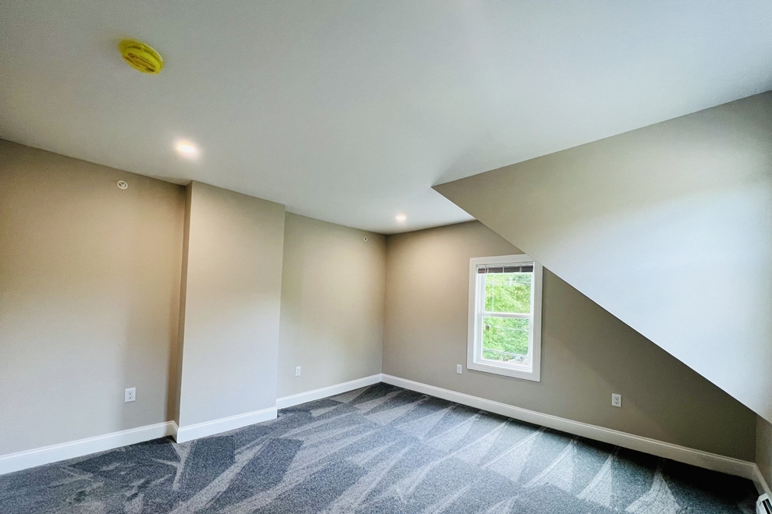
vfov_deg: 80.7
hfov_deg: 104.3
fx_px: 300
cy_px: 292
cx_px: 393
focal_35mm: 14
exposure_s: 1/120
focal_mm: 1.57
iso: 160
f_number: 1.8
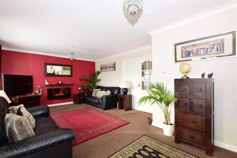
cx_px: 118
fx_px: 99
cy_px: 79
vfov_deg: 77.3
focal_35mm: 15
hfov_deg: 100.4
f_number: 9
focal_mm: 10
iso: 400
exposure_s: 1/2.5
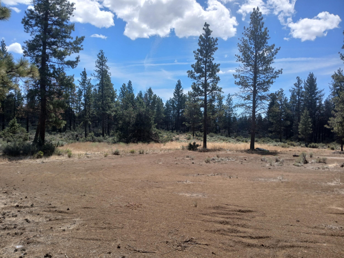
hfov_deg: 67.3
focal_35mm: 26
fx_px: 258
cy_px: 129
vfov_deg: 53.1
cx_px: 172
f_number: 1.8
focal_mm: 3.98
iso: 20
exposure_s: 1/661
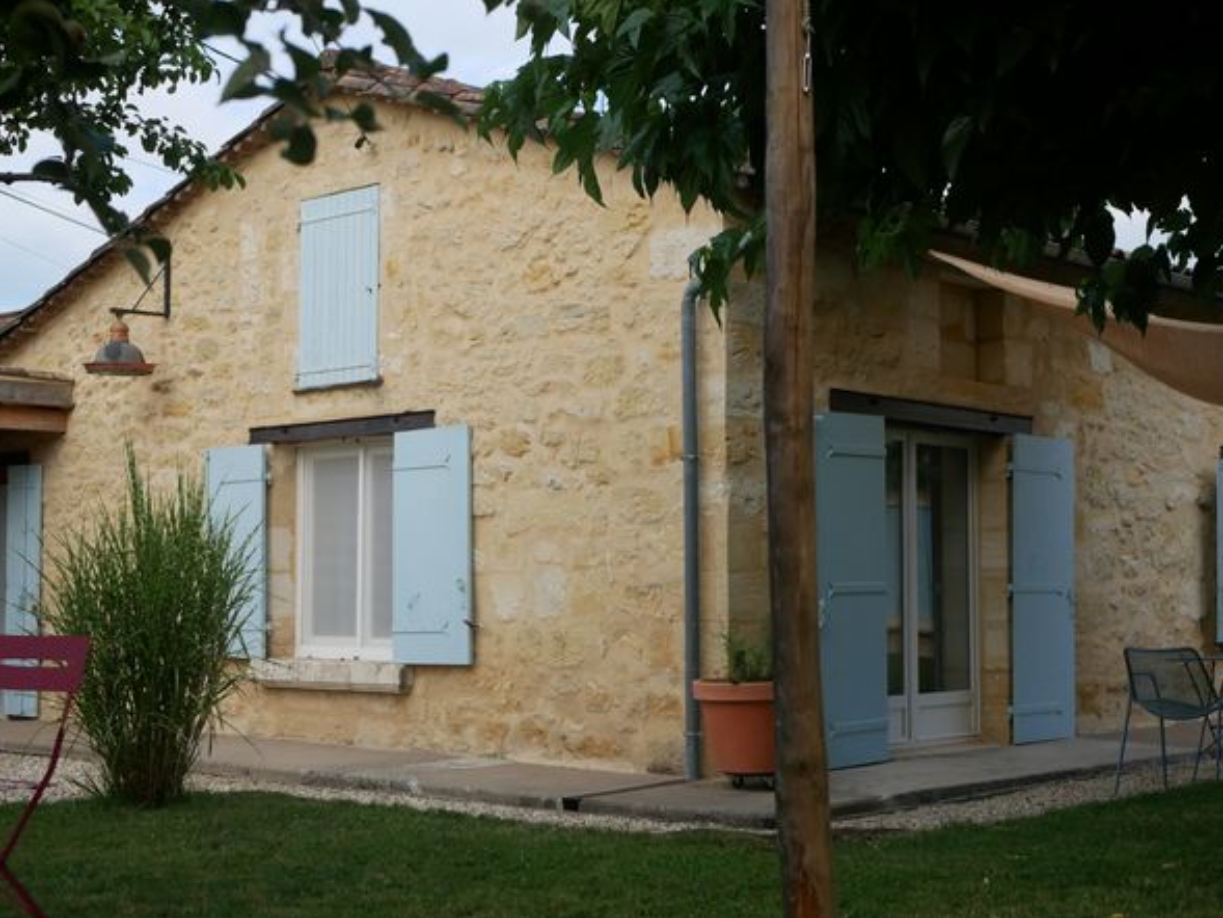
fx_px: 1802
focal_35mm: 51
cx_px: 608
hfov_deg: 37.5
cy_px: 452
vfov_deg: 28.6
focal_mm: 25
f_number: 4
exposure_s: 1/2500
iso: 800
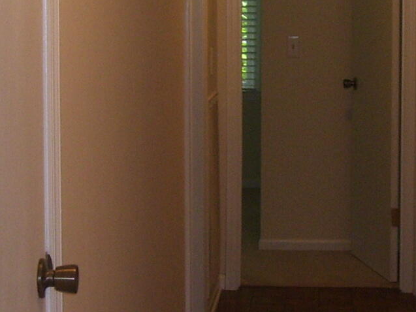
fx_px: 1430
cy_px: 151
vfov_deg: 12.5
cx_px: 271
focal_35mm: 119
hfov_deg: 16.5
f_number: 2.7
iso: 125
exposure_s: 1/60
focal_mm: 6
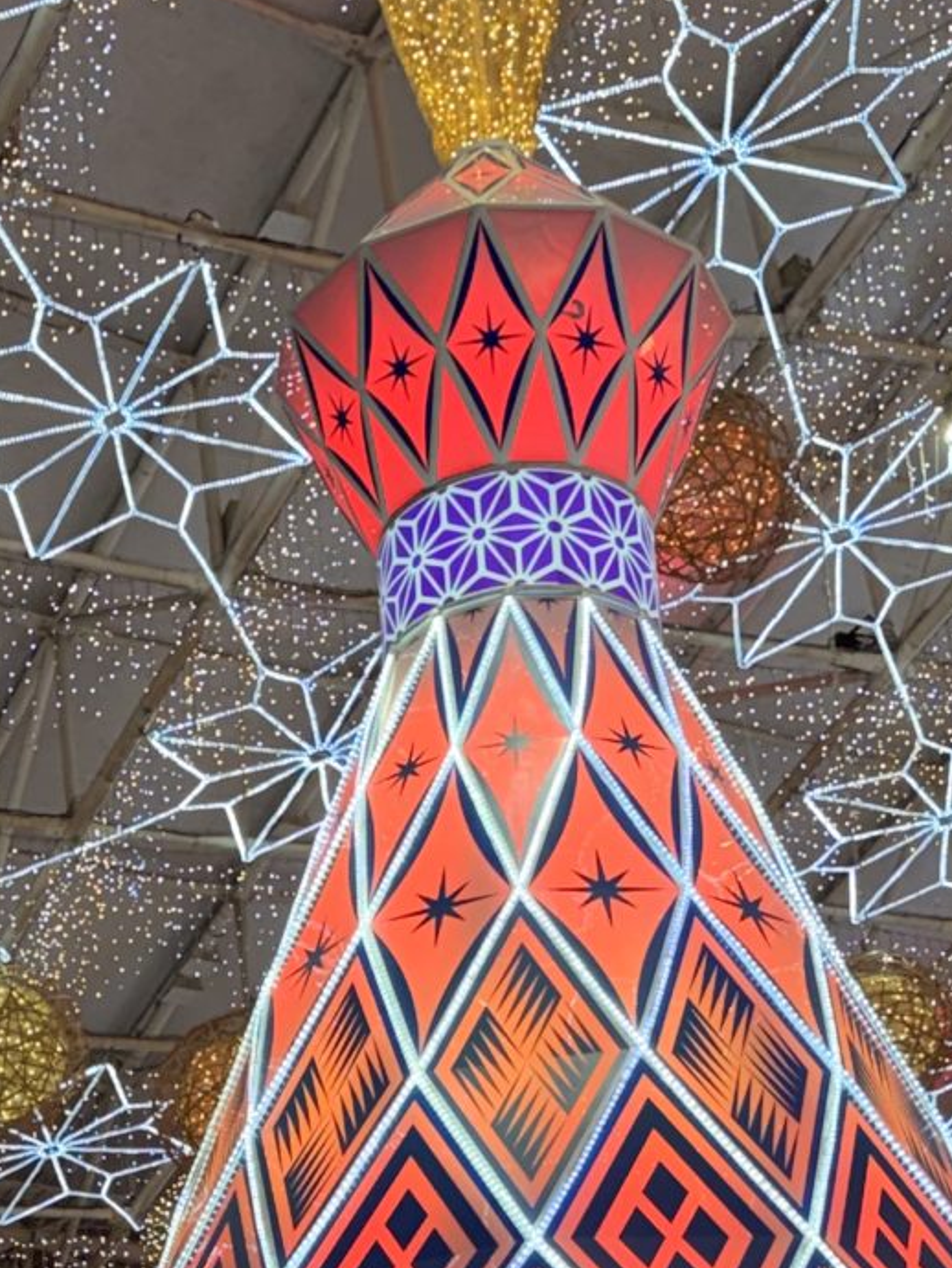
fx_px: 3262
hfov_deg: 16.5
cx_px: 198
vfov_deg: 21.0
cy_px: 1360
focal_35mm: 89
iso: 125
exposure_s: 1/120
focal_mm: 6.76
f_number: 1.78
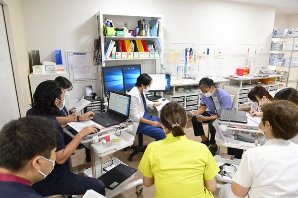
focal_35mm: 24
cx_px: 149
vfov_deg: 53.1
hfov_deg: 73.8
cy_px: 99
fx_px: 198
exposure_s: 1/60
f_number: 4
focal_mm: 24
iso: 1250
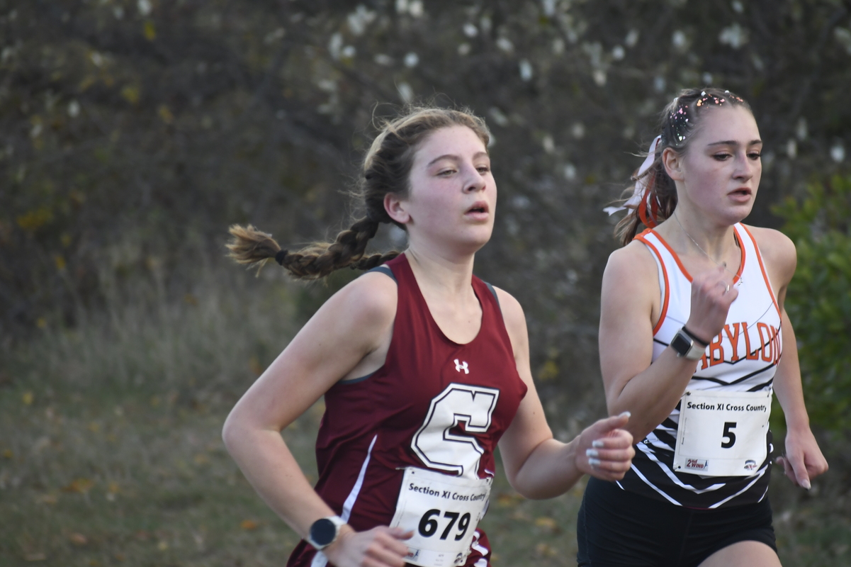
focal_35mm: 431
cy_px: 315
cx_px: 478
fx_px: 10185
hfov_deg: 4.8
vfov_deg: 3.2
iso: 800
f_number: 5.6
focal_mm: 230
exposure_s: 1/500
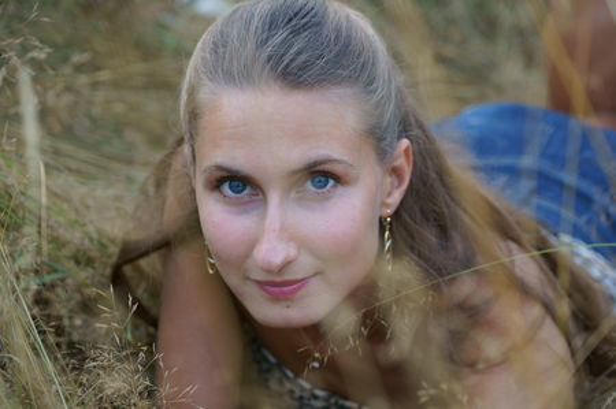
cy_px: 204
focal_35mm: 82
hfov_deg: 24.6
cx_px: 308
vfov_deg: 16.5
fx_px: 1410
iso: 400
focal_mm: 55
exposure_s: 1/100
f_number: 4
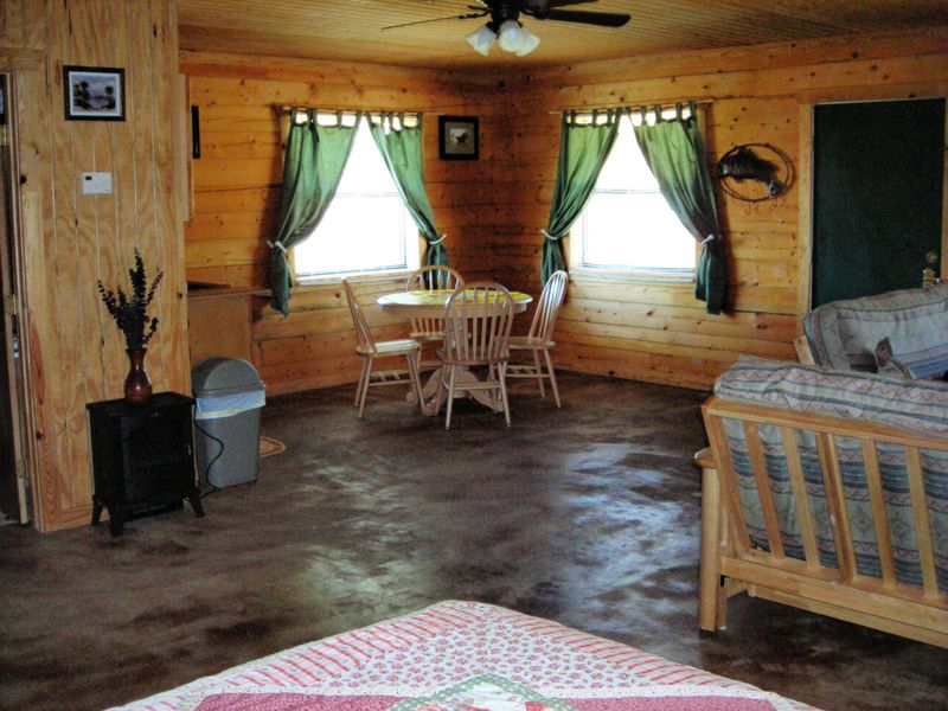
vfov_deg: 37.7
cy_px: 356
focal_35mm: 38
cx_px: 474
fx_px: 1041
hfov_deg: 49.0
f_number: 3.2
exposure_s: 1/16.2
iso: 200
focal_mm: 6.3
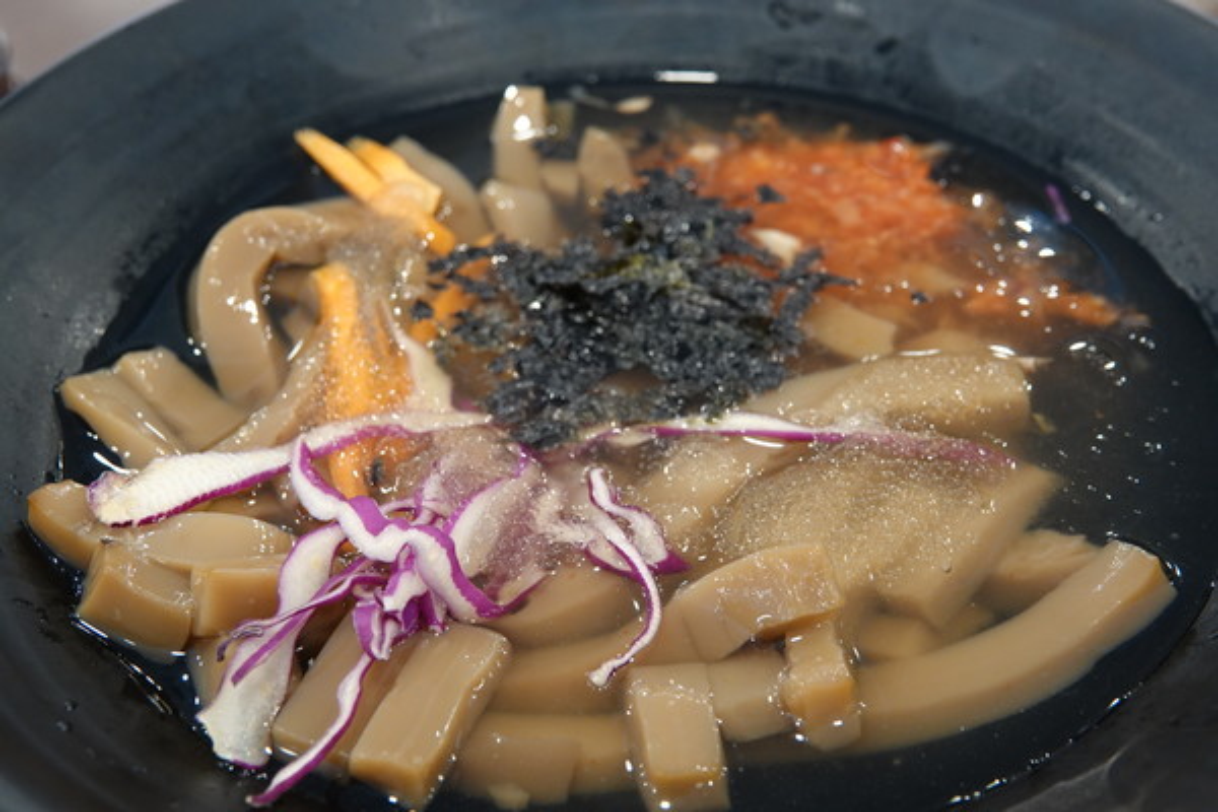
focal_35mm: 39
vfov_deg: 34.2
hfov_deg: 49.6
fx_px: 1319
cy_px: 406
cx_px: 609
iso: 640
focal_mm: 14.16
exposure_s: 1/25
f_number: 4
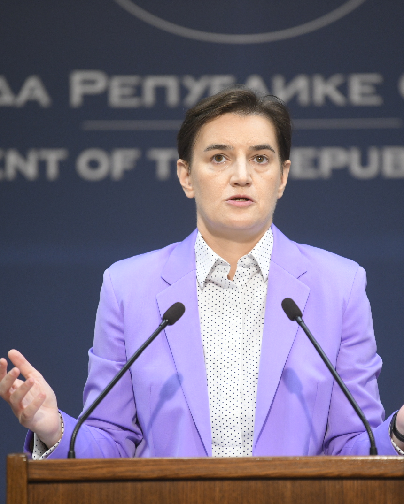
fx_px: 4227
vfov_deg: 6.8
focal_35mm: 283
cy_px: 252
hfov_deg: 5.5
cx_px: 237
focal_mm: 200
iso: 1600
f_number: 2.8
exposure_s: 1/320
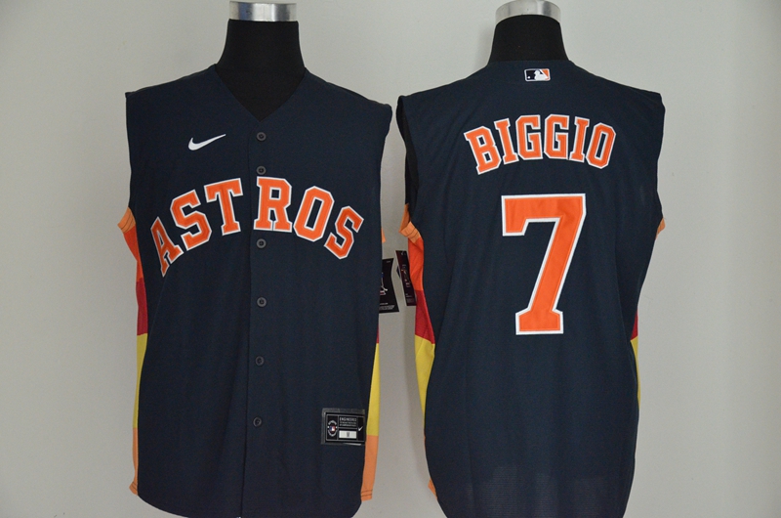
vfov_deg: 18.1
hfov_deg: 27.0
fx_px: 1624
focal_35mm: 75
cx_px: 390
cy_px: 259
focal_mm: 50
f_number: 4.8
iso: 4000
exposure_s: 1/20
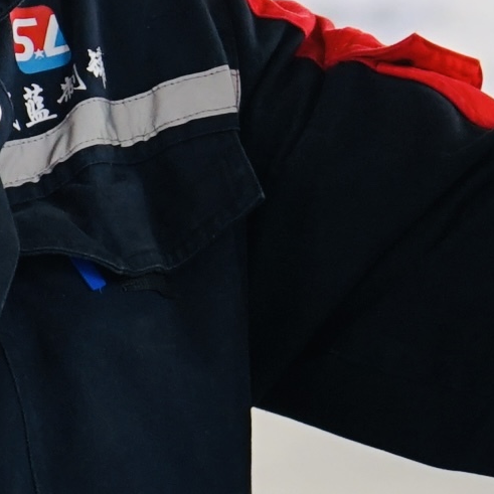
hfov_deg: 4.0
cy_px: 189
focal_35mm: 436
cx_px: -355
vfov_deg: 4.0
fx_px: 7039
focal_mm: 64
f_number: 4
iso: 640
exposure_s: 1/160
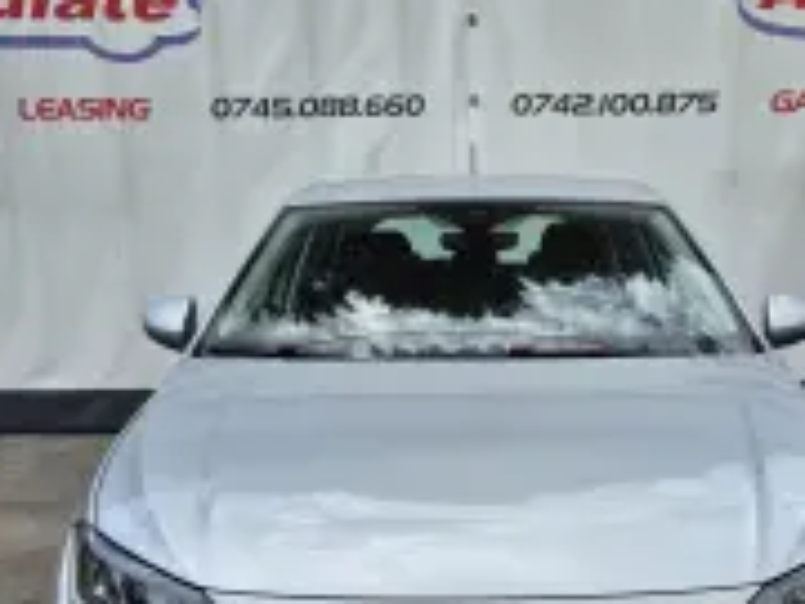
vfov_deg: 31.1
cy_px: 434
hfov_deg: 41.0
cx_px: 487
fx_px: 1070
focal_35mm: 46
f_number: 1.8
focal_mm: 5.4
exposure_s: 1/1756
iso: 25
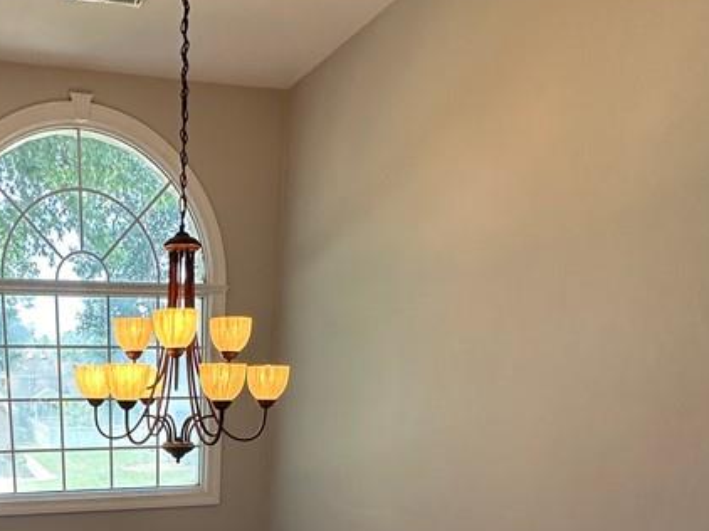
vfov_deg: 34.2
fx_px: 696
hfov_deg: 50.5
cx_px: 136
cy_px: 627
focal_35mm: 34
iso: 80
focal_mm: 2.22
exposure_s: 1/120
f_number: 2.2
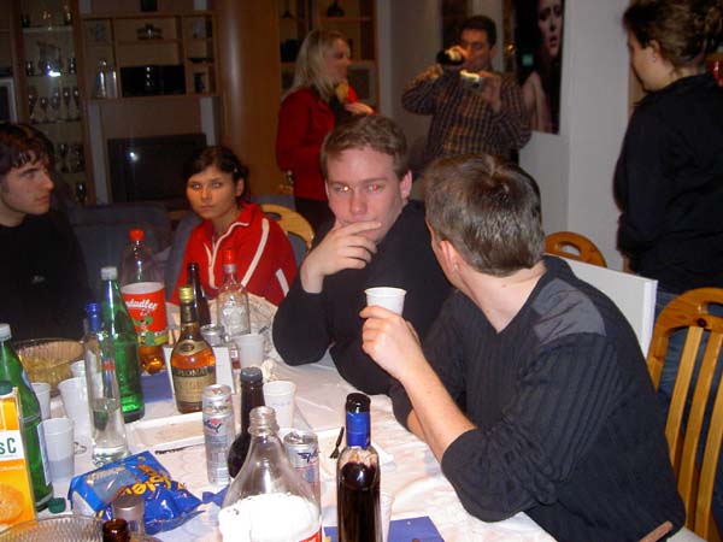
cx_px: 362
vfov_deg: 36.8
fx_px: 815
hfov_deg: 47.9
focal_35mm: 39
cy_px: 271
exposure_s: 1/59.5
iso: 100
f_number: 2.8
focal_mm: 8
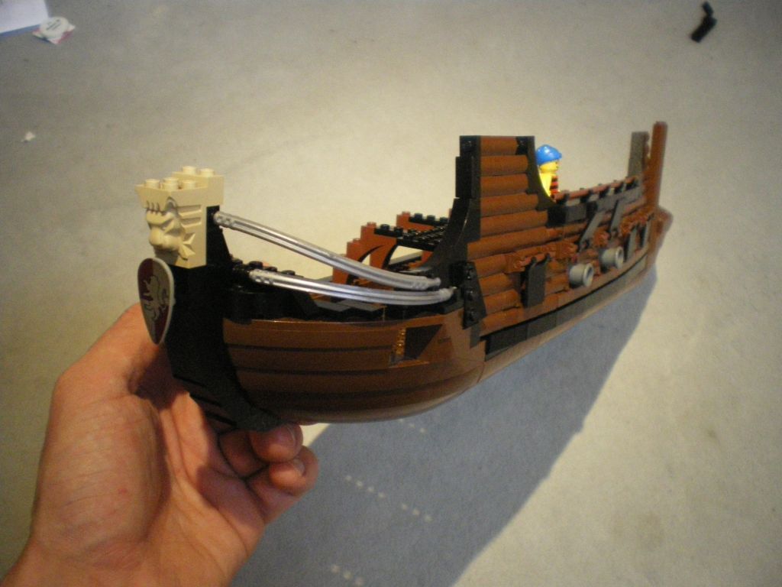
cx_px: 391
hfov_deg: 51.4
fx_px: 813
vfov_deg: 39.7
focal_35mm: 36
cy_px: 294
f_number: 3.1
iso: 800
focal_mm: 6.3
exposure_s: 1/40
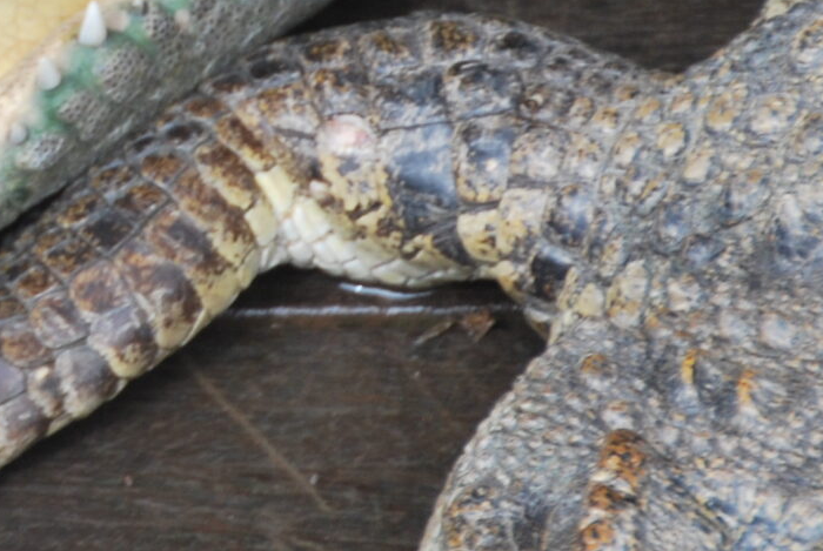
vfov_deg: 1.9
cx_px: -334
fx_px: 16324
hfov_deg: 2.9
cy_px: -123
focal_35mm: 713
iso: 220
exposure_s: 1/125
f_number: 6
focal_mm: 130
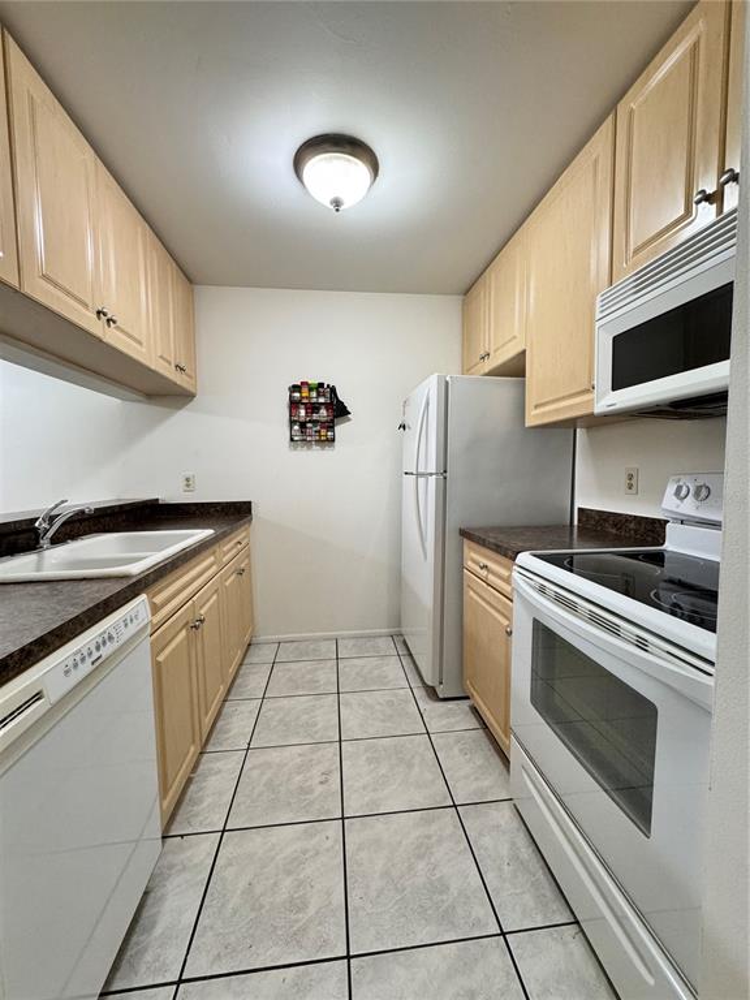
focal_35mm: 14
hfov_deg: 85.7
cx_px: 375
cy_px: 500
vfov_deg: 102.1
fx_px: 404
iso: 250
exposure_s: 1/120
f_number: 2.2
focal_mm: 2.22
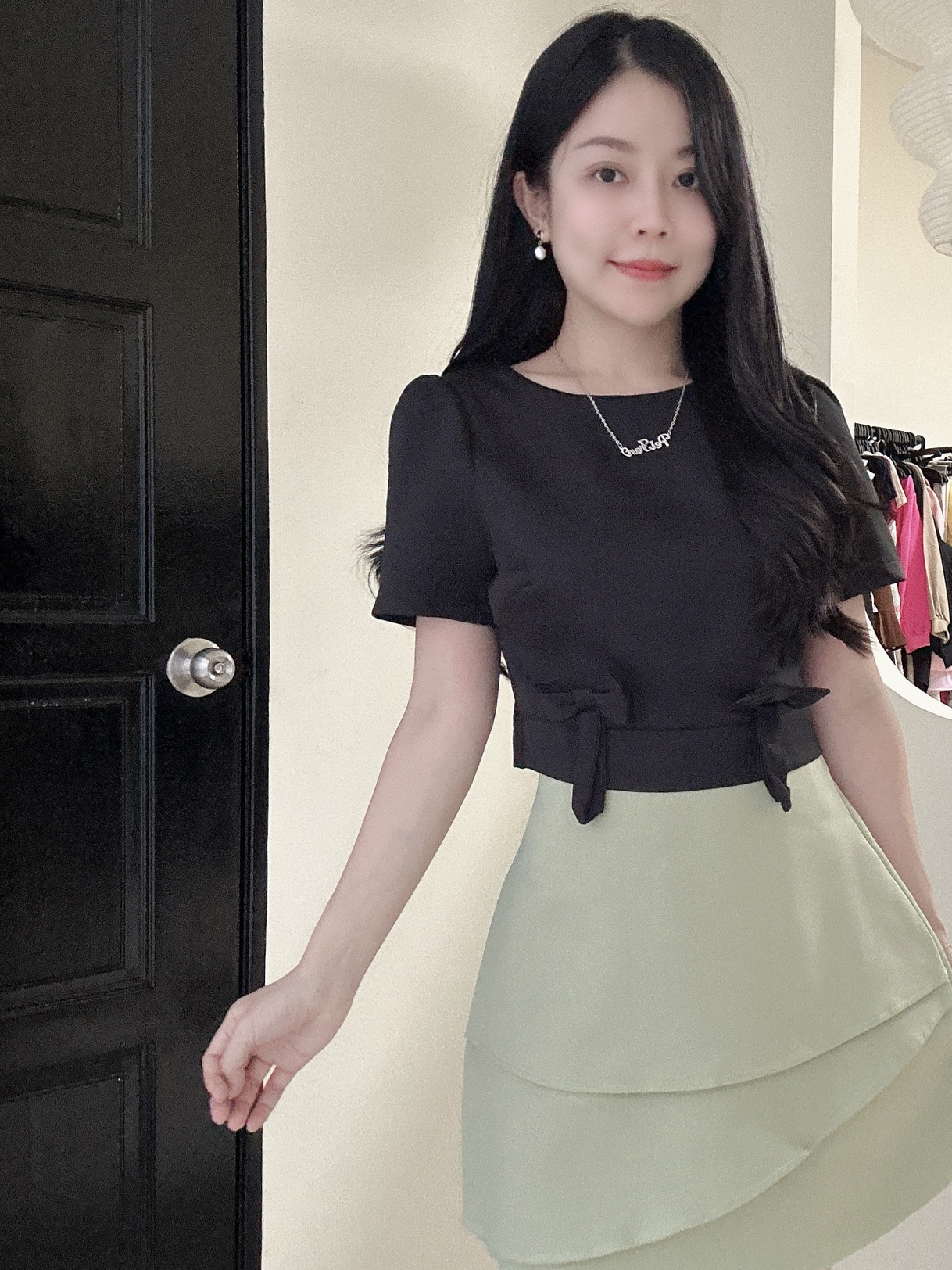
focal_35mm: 34
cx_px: 660
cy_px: 753
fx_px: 1247
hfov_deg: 41.1
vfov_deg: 53.6
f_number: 1.9
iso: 320
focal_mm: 2.69
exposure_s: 1/50
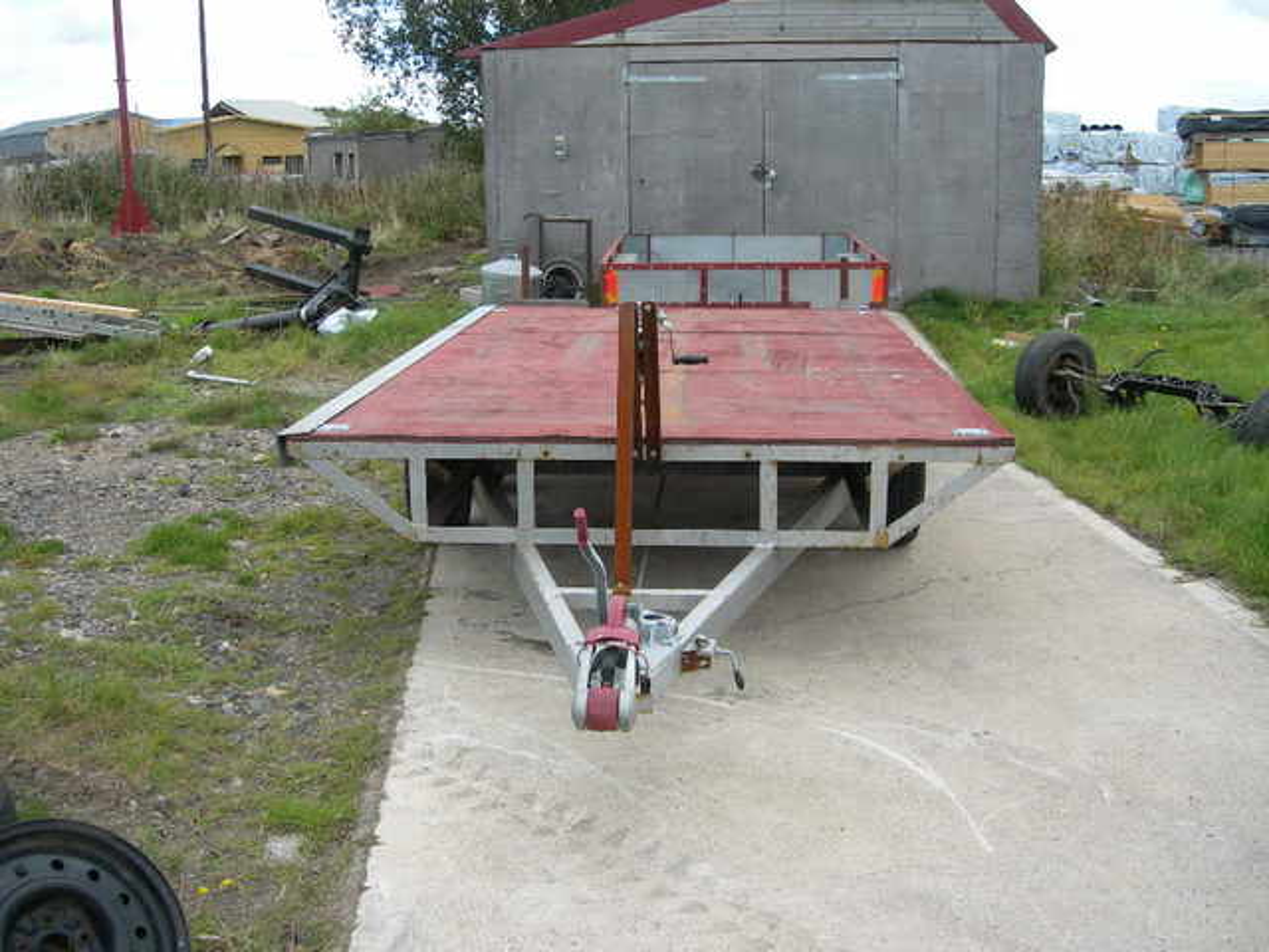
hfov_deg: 49.0
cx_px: 634
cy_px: 476
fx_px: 1393
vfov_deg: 37.7
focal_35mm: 38
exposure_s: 1/300
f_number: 2.8
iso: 50
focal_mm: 7.8
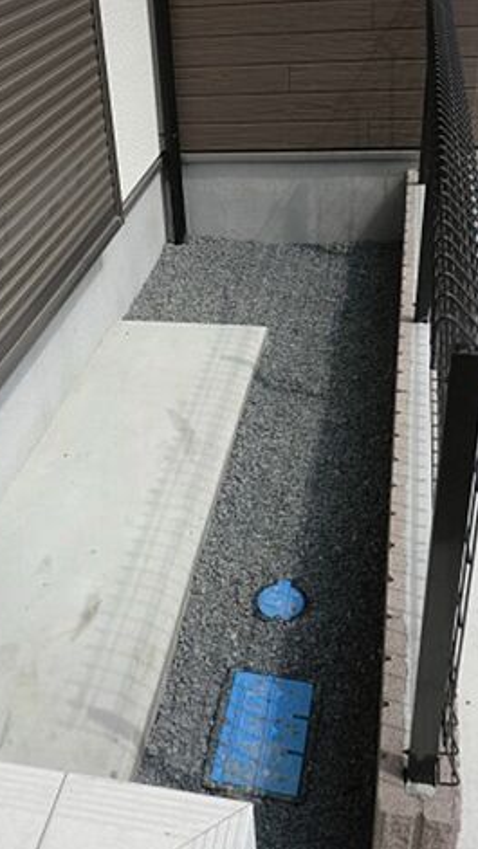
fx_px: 901
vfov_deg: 50.5
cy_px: 429
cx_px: 182
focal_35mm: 40
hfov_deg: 29.6
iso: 50
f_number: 8.7
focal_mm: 6.58
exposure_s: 1/125
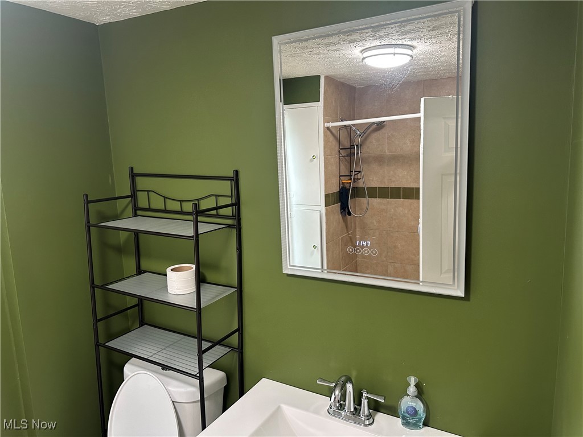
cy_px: 218
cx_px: 292
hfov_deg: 71.6
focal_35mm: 24
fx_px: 404
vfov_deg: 56.8
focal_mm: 6.86
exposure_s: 1/60
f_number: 1.78
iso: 250
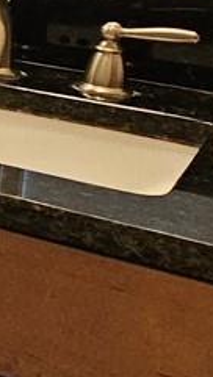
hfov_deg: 6.0
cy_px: -56
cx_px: -905
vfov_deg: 21.3
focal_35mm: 94
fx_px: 942
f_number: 2.2
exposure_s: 1/60
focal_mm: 2.2
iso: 250
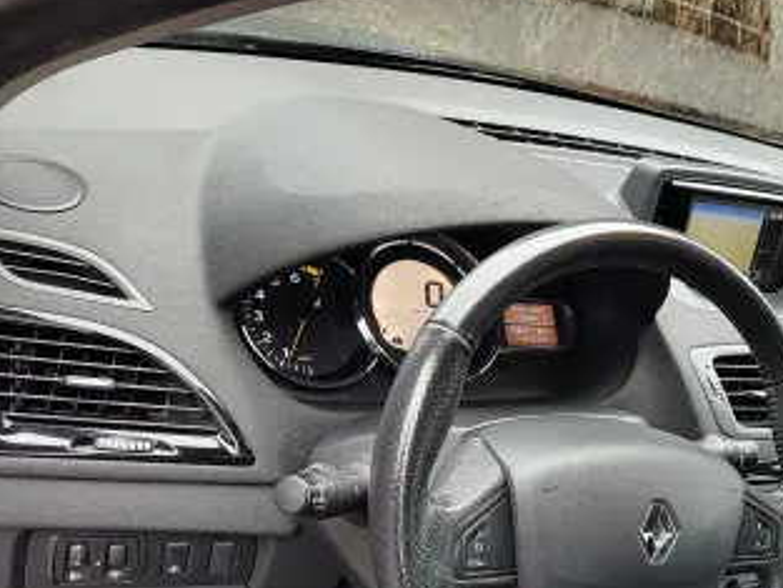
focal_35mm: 47
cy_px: 585
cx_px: 758
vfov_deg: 29.0
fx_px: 1064
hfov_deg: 36.8
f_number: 1.8
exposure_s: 1/100
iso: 263
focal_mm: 5.56
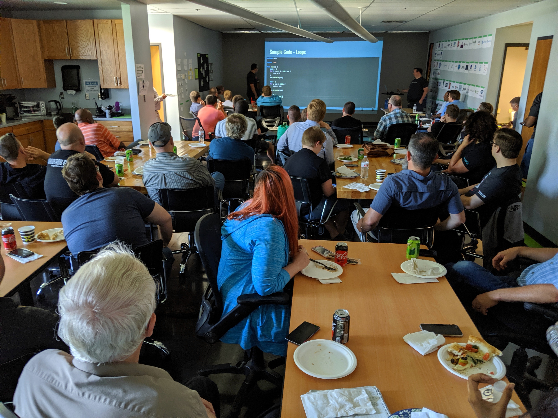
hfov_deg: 65.3
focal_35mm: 27
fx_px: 435
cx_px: 279
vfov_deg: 51.4
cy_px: 209
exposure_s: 1/20
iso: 141
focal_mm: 4.44
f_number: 1.8
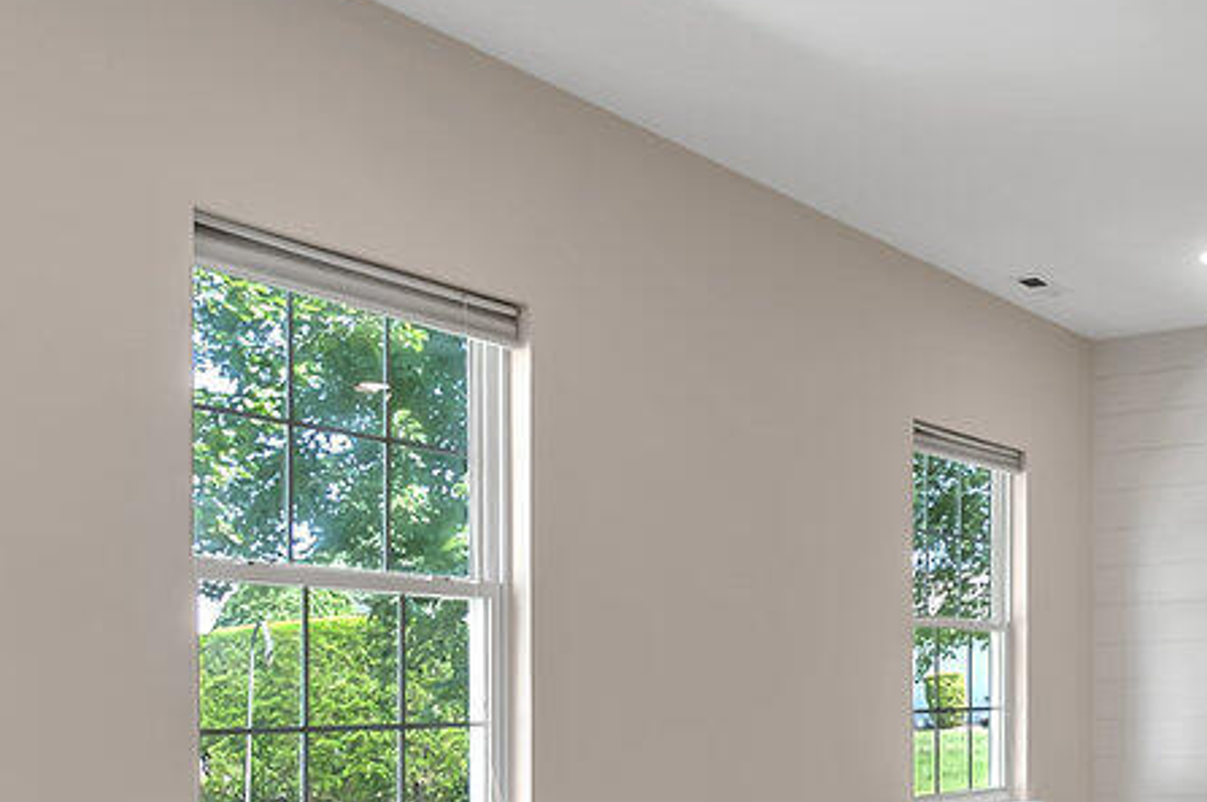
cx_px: 1139
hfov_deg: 41.0
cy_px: 635
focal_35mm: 43
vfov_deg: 30.4
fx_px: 1440
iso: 200
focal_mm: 10
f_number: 9
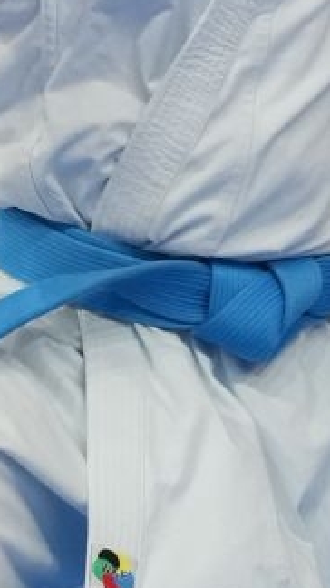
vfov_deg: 1.9
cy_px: 250
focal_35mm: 1165
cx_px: 136
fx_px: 18142
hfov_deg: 1.0
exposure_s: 1/1000
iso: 1600
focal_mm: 200
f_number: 2.8
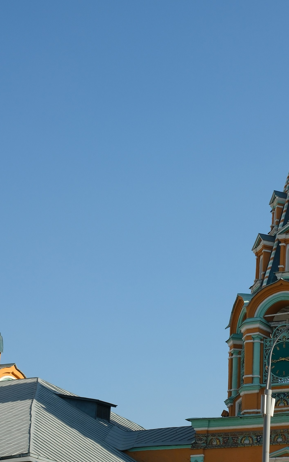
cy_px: 302
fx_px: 957
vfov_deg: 27.0
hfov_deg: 16.9
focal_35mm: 76
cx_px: 276
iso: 160
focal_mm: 27
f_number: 8
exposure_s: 1/300
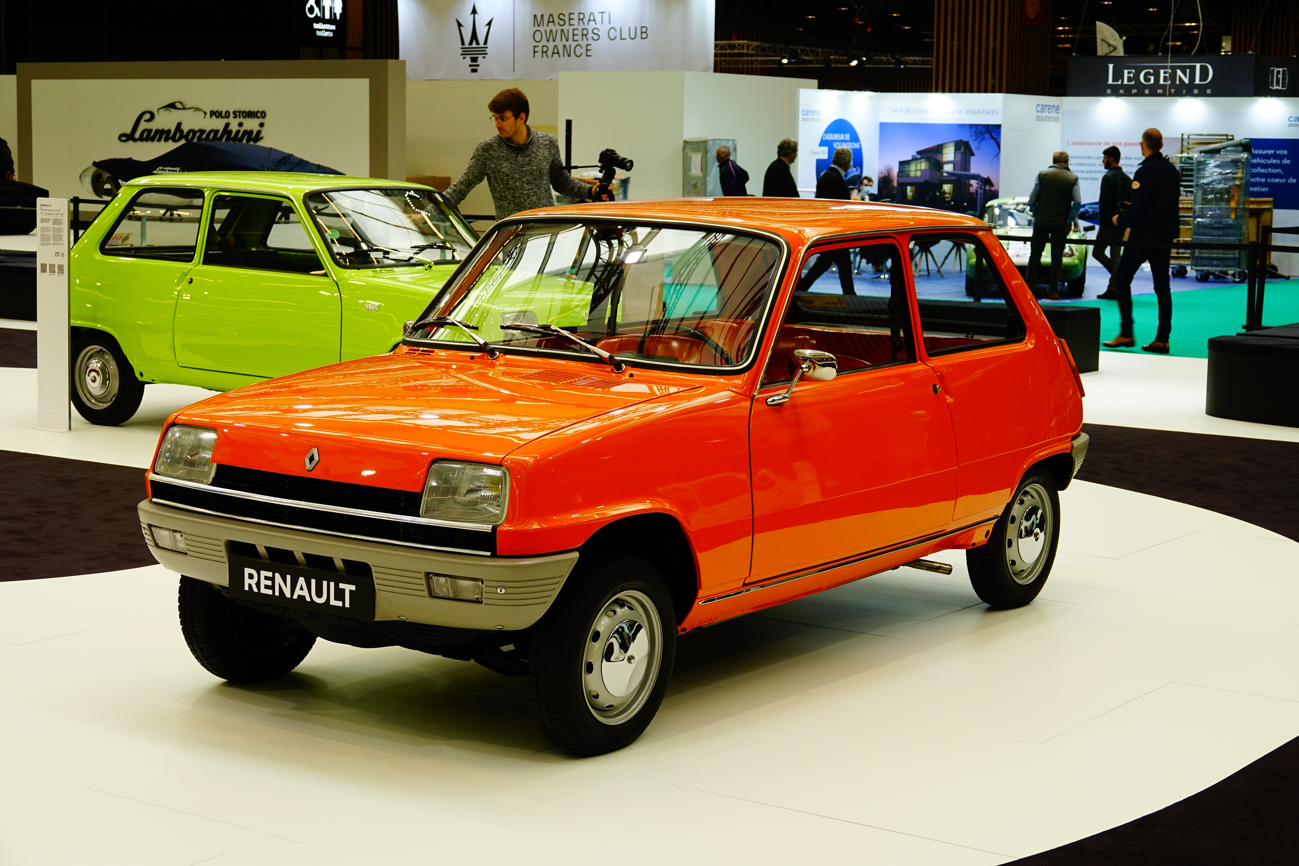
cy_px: 433
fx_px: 2201
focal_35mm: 61
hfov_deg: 32.9
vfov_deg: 22.3
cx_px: 650
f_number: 3.5
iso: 100
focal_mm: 22.19
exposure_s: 1/80
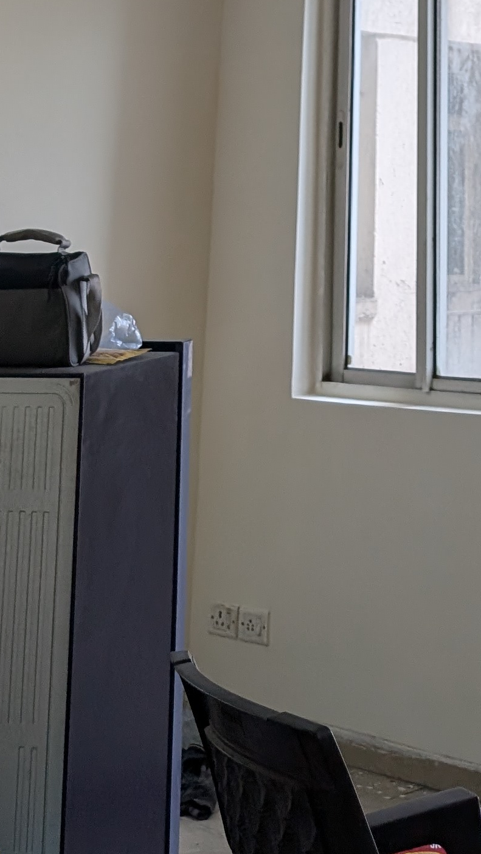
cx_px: 384
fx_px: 1723
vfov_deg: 23.5
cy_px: -353
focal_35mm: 76
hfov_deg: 15.8
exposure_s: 1/100
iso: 163
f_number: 1.68
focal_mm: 6.9
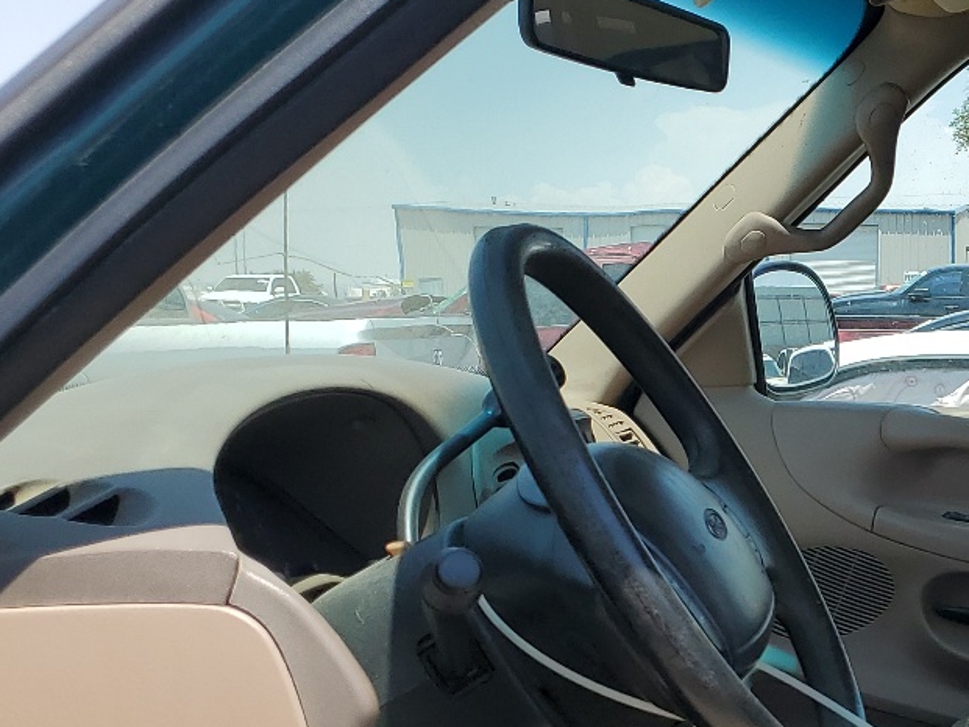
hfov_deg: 26.8
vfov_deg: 21.3
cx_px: 1045
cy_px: 693
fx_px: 1876
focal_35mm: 67
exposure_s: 1/1667
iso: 50
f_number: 1.5
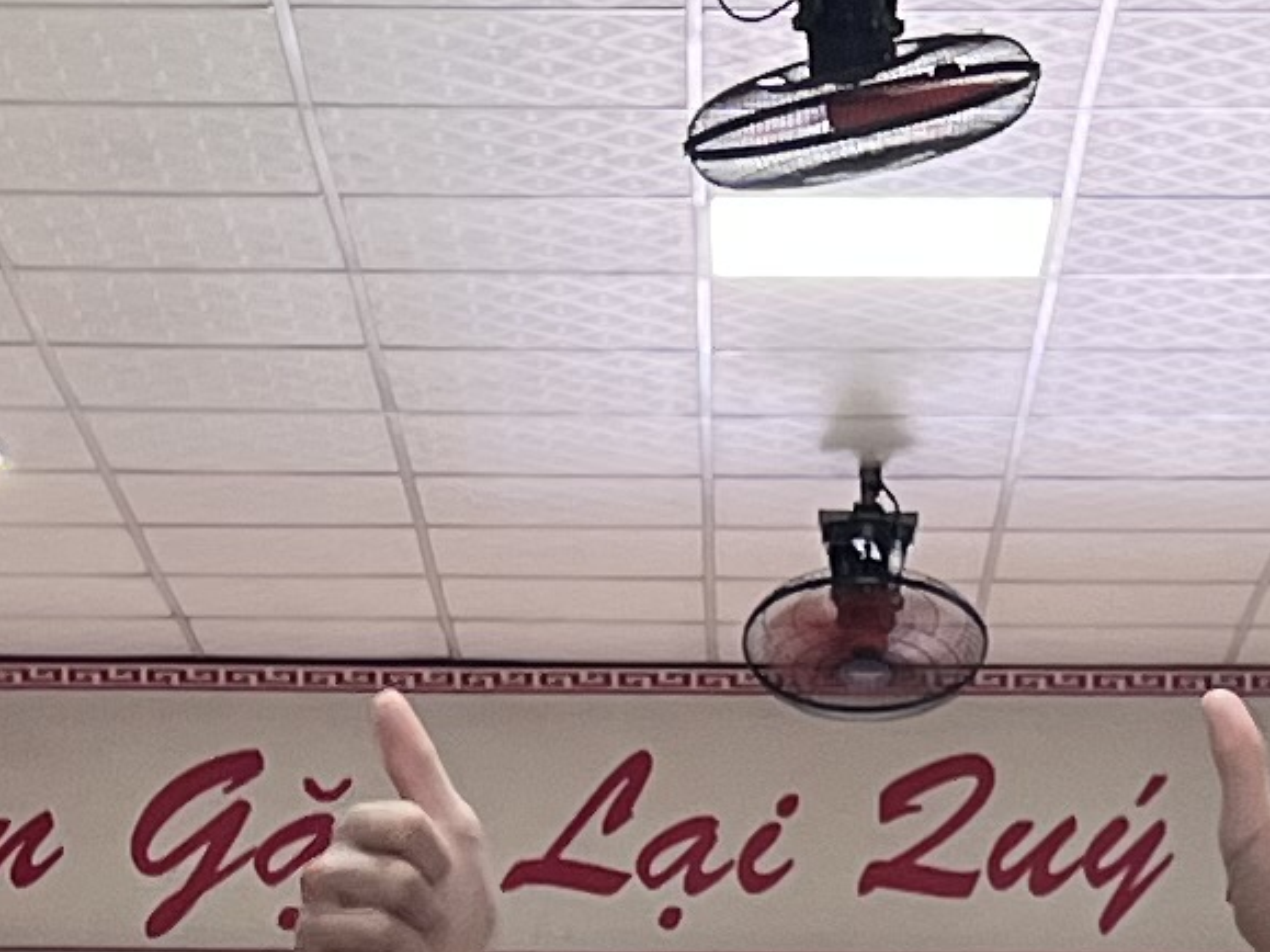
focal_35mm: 181
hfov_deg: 10.9
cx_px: 502
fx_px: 6639
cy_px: 2365
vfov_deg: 7.6
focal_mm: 5.7
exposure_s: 1/50
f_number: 1.5
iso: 80
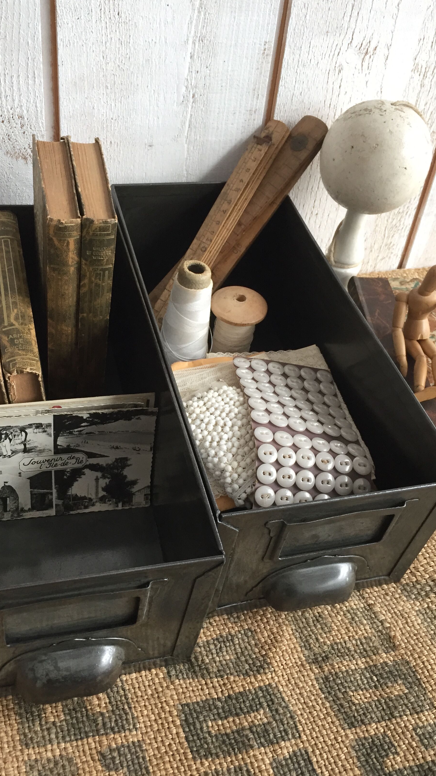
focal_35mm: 32
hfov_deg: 36.6
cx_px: 181
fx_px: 658
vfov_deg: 61.0
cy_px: 389
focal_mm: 4.15
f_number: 2.2
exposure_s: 1/33
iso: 64
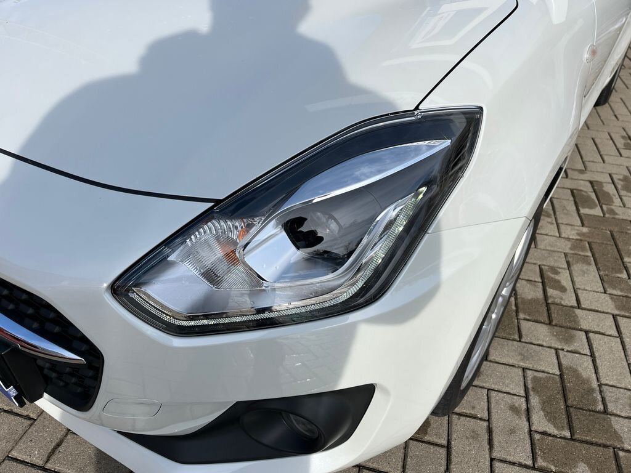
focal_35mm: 26
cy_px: 236
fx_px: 474
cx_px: 316
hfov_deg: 67.3
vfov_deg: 53.1
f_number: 1.6
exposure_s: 1/4854
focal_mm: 5.1
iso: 50
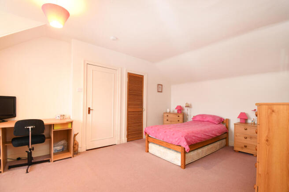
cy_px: 96
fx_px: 120
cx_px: 144
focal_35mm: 15
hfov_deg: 100.4
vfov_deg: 77.3
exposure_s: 1/1.6
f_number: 9
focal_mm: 10
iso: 400
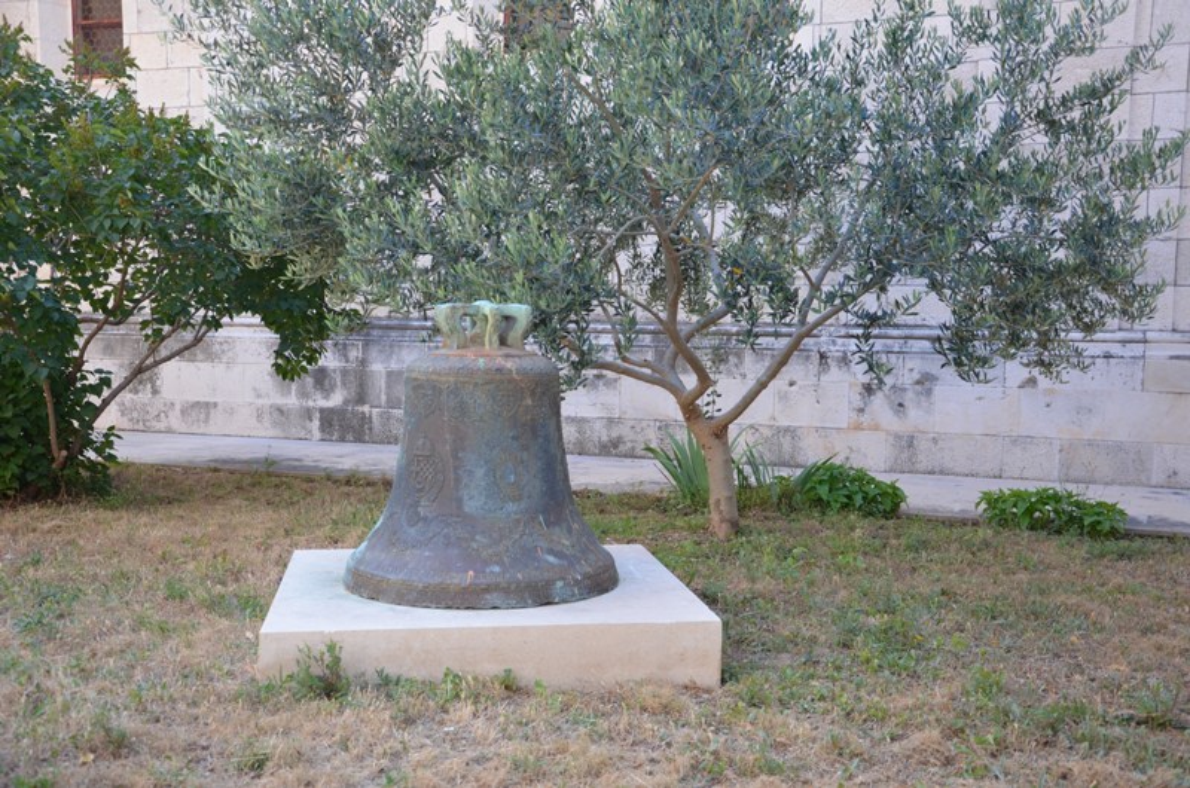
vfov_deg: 34.1
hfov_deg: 49.6
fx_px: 1287
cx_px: 595
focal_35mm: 39
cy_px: 394
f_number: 5.6
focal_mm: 26
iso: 400
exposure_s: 1/125
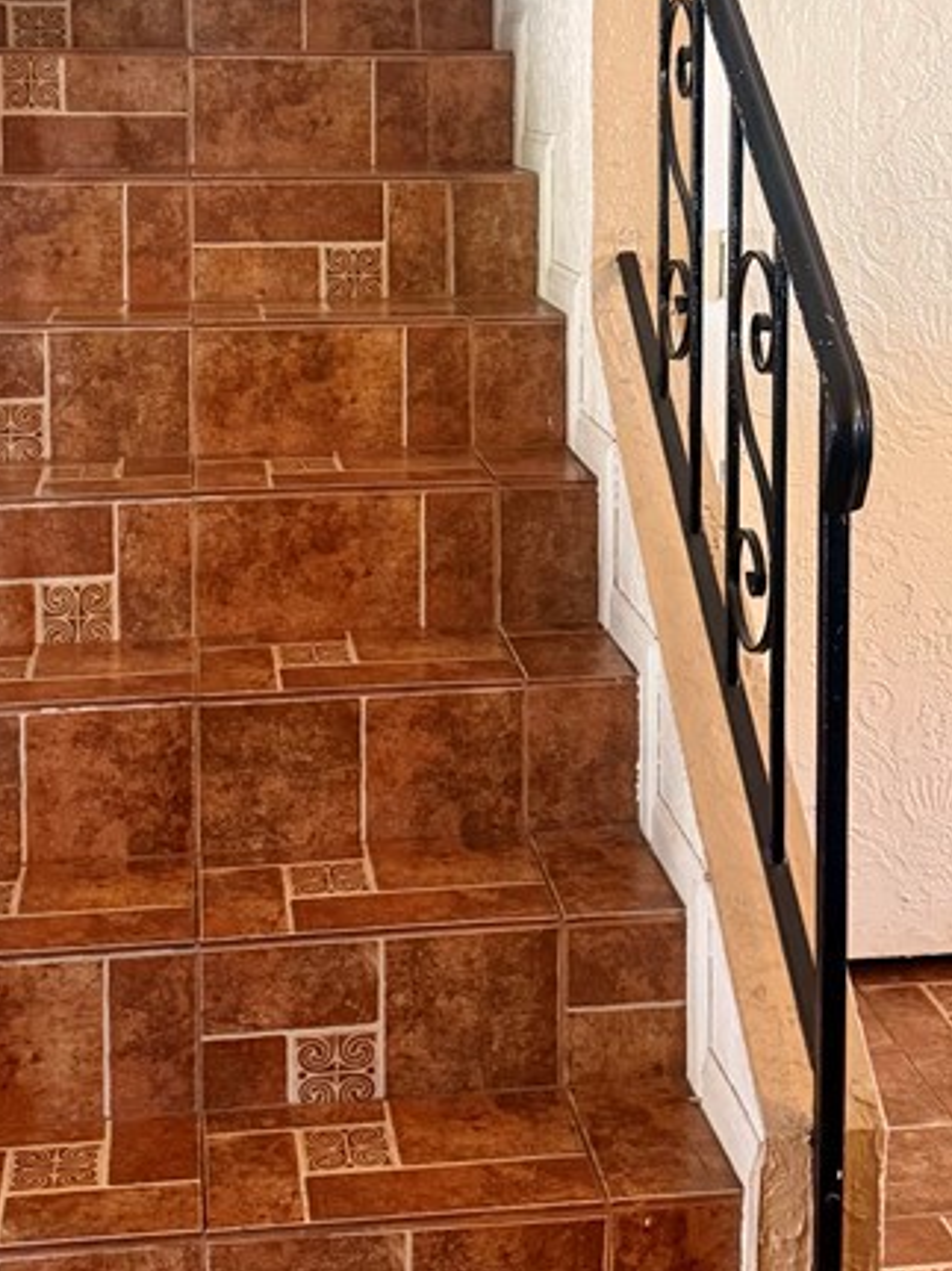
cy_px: 245
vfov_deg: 32.8
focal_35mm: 57
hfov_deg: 25.6
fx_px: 2091
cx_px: 545
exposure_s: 1/60
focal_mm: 6.76
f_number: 1.78
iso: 320
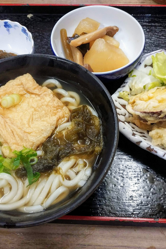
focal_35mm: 45
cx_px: 78
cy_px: 124
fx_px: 311
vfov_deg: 43.6
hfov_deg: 29.9
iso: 246
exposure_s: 1/25
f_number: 2
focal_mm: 4.5
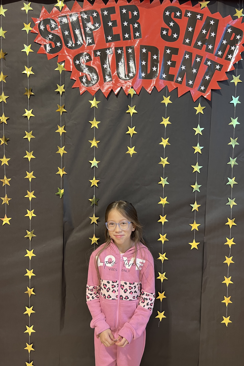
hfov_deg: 46.4
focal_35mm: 28
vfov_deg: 65.5
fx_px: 285
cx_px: 121
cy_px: 185
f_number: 1.5
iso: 80
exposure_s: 1/60
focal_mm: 5.7
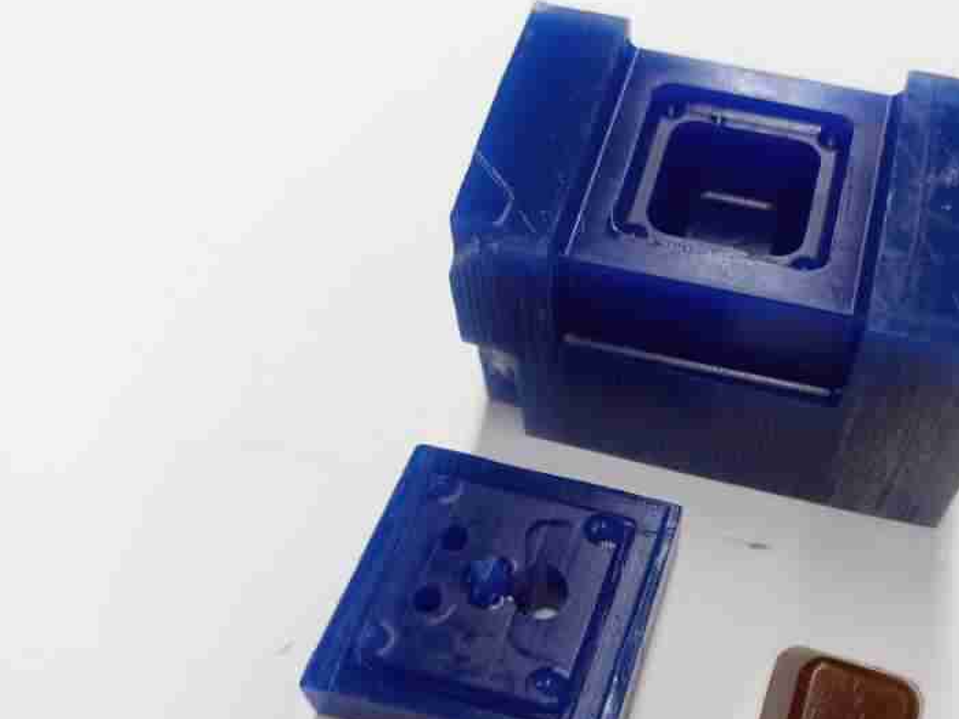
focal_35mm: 38
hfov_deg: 47.8
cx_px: 674
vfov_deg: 37.5
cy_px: 451
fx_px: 1053
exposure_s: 1/59
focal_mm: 4.6
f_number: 1.8
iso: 160
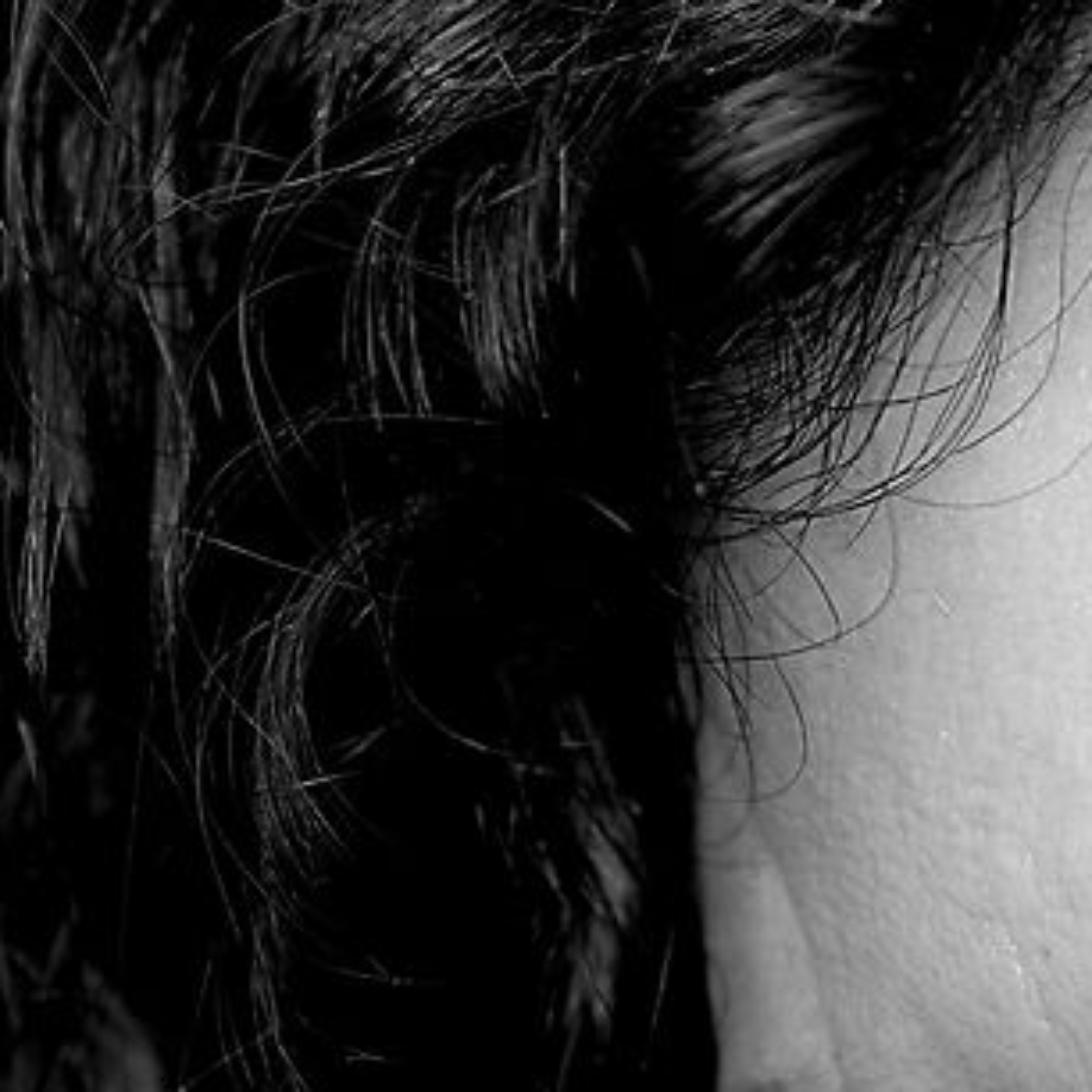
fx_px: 20236
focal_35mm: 567
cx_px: 1959
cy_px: 1474
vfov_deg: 3.1
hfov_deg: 3.1
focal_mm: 85
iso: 100
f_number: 2.8
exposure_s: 1/100
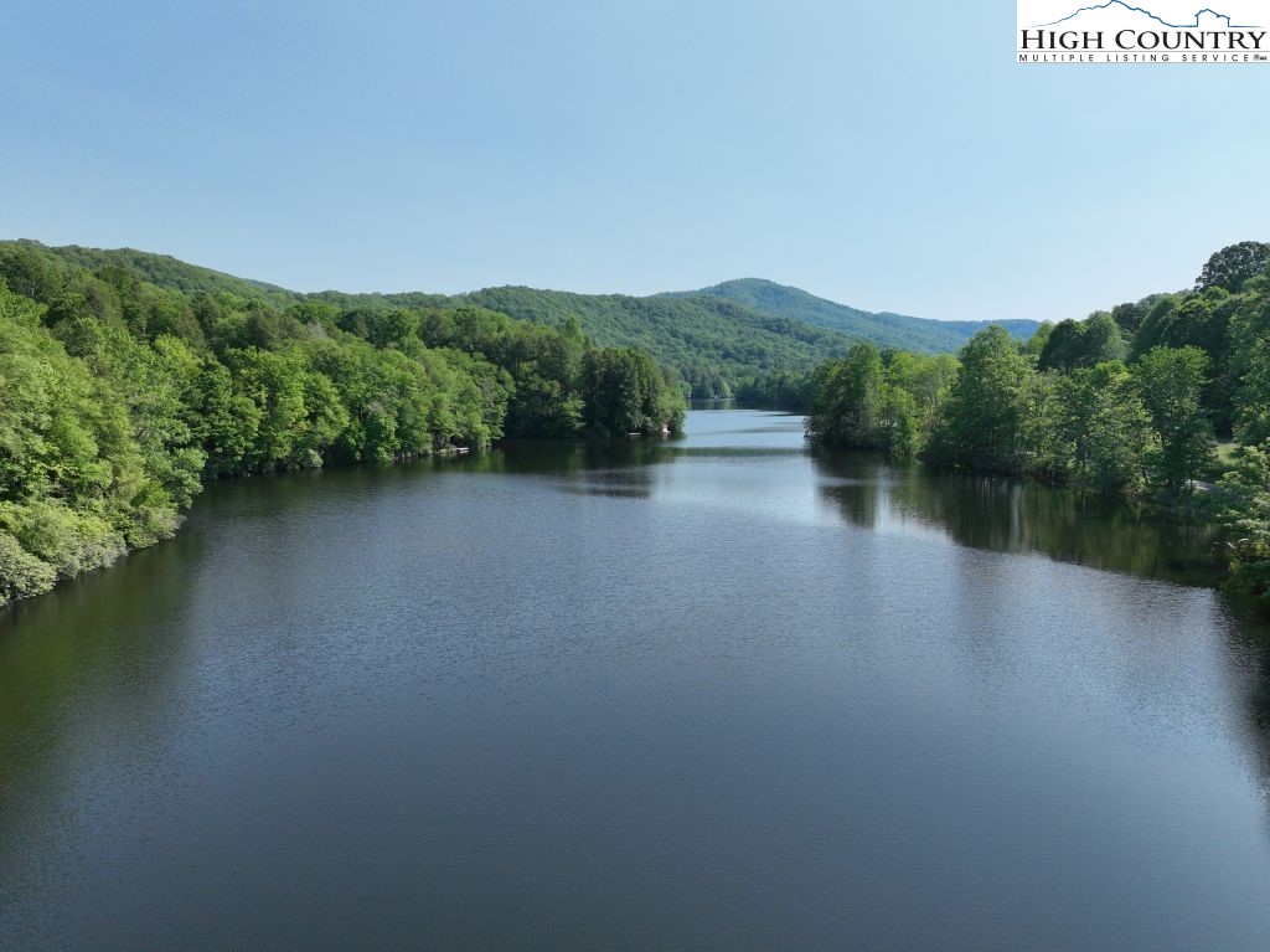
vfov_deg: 56.8
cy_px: 476
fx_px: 880
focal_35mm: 24
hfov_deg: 71.6
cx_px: 635
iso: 250
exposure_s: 1/3200
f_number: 2.8
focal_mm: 12.29
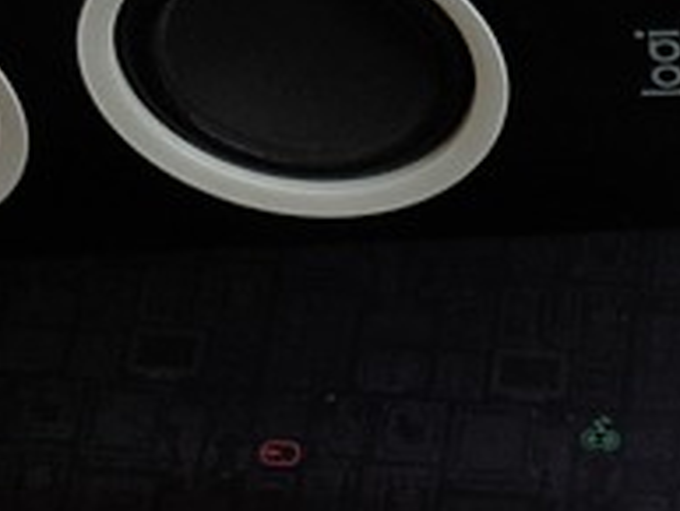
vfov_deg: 14.1
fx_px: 1907
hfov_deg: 19.2
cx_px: 786
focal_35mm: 97
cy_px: 821
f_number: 1.75
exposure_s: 1/33.3
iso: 1054
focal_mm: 4.75
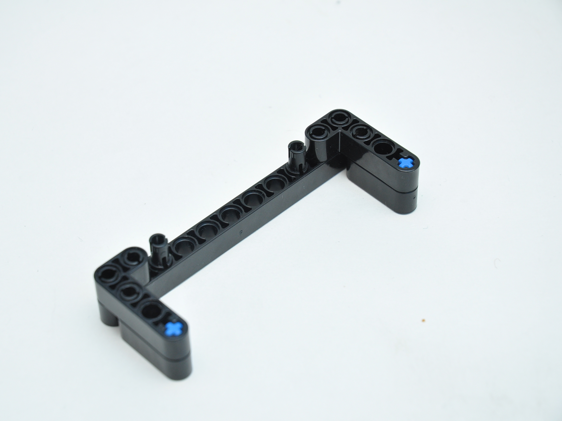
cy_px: 211
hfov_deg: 17.1
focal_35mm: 115
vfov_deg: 12.9
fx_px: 1867
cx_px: 250
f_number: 7.1
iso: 400
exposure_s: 1/60
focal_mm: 70
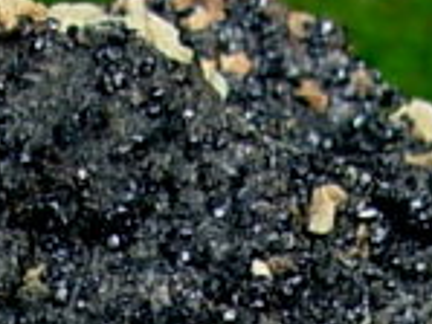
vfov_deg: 8.2
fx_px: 2148
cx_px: 245
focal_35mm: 172
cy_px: 665
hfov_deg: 11.5
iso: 50
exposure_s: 1/242
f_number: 2.9
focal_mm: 6.3
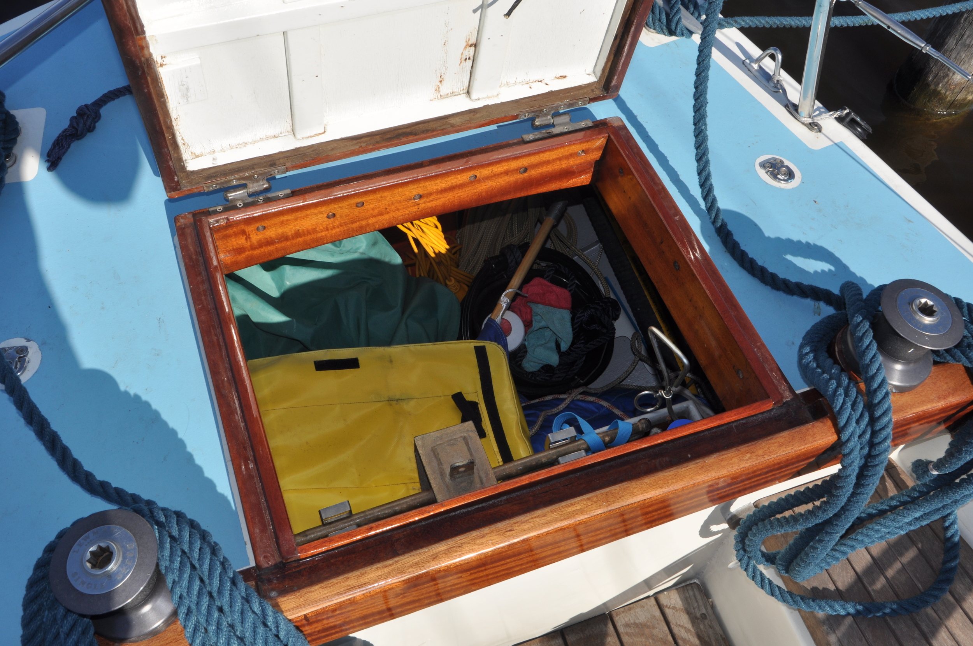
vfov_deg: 36.8
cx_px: 486
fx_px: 972
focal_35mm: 36
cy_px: 323
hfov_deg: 53.2
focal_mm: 24
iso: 200
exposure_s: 1/200
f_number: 13
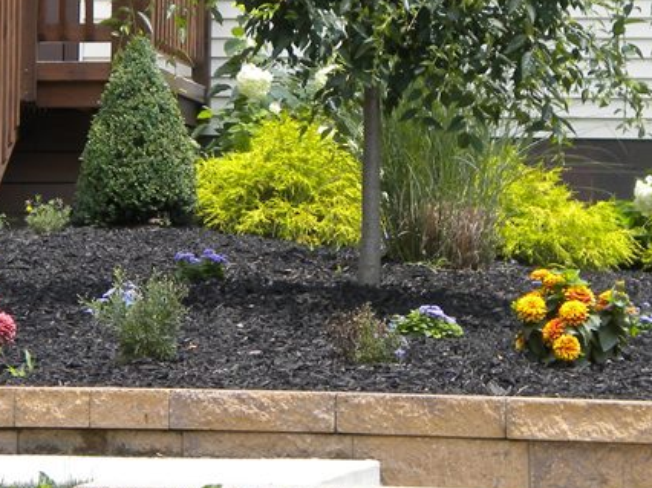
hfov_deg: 10.4
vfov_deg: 7.8
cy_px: -5
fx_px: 3577
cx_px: 150
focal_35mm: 190
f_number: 5.1
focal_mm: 14.3
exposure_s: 1/190
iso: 80
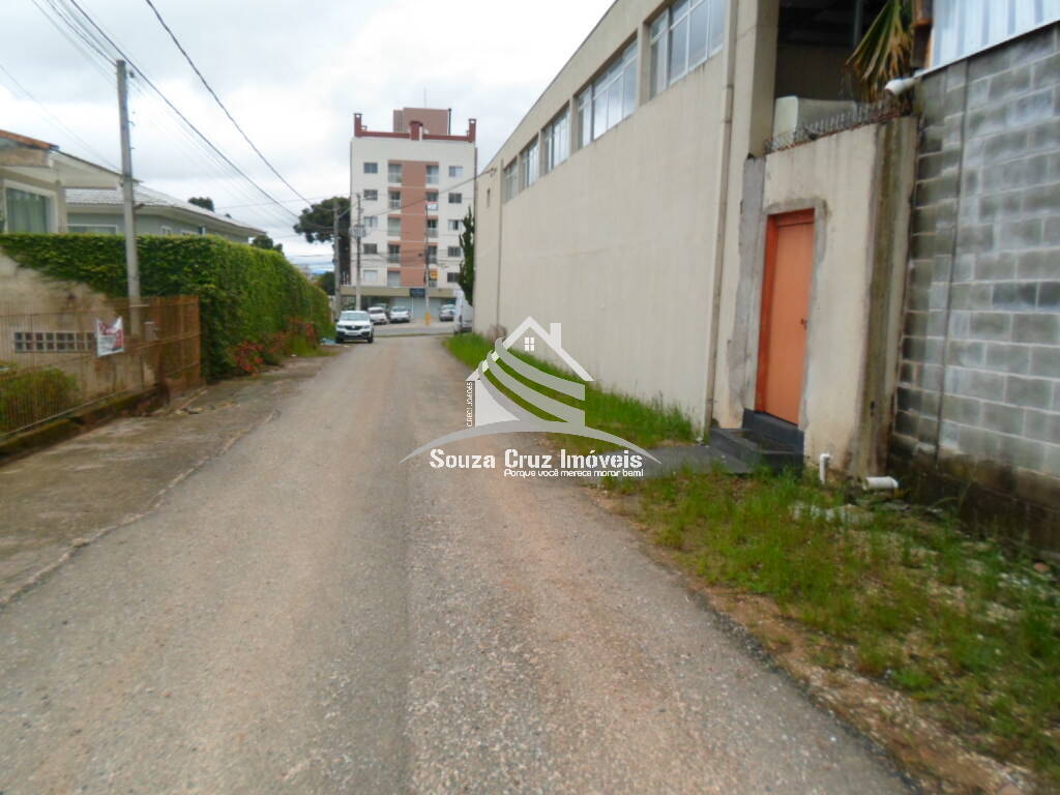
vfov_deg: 54.9
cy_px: 398
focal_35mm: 25
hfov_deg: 69.4
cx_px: 530
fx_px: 766
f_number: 2.5
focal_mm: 4.5
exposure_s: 1/1000
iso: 80
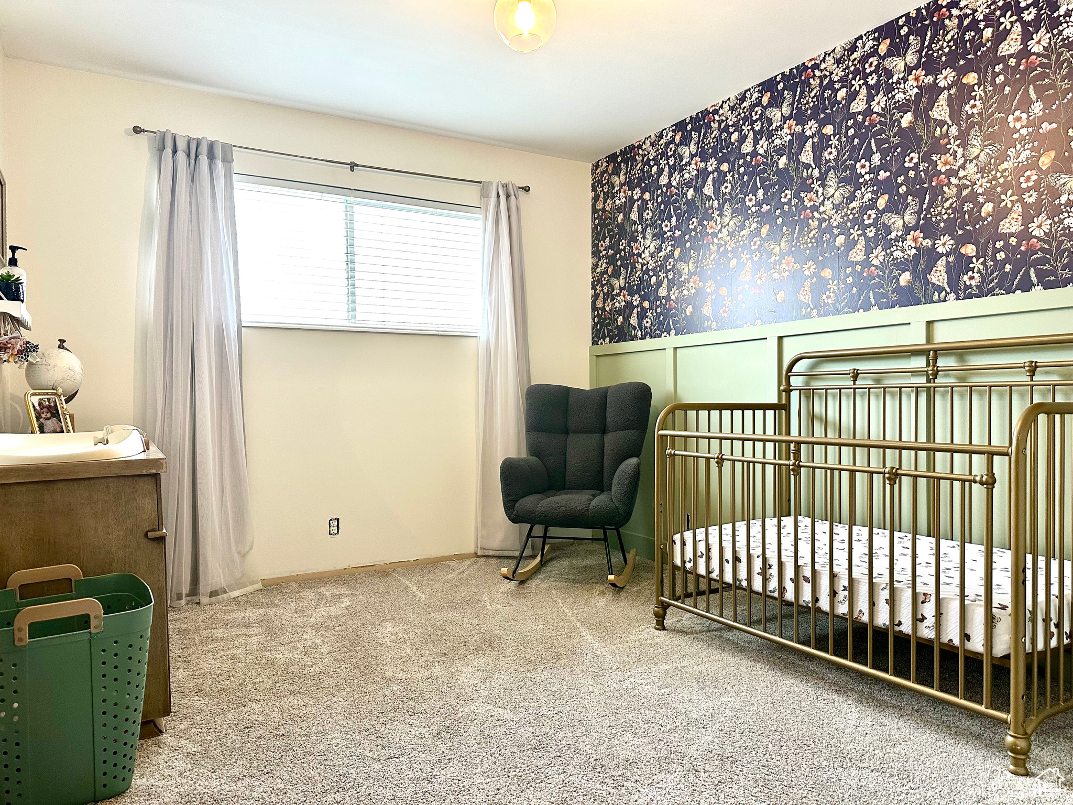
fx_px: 744
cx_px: 536
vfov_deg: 56.8
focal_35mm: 24
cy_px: 402
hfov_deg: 71.6
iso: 250
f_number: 1.78
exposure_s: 1/60
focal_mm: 6.86
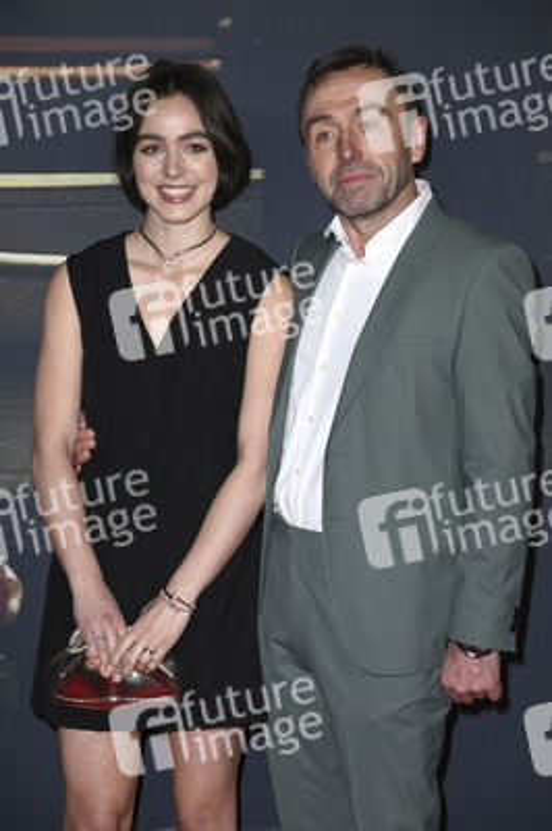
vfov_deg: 20.8
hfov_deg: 13.9
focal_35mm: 98
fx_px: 2258
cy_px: 416
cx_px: 276
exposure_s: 1/200
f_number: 5.6
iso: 640
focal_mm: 98
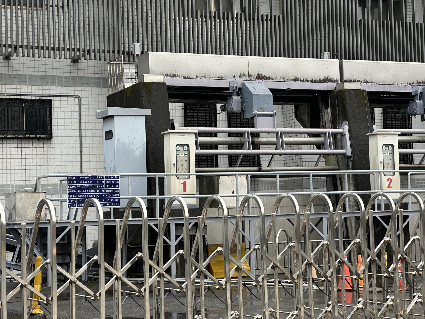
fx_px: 945
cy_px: 160
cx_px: 212
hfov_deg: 25.3
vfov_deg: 19.1
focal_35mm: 77
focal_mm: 9
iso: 50
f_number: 2.8
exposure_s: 1/99
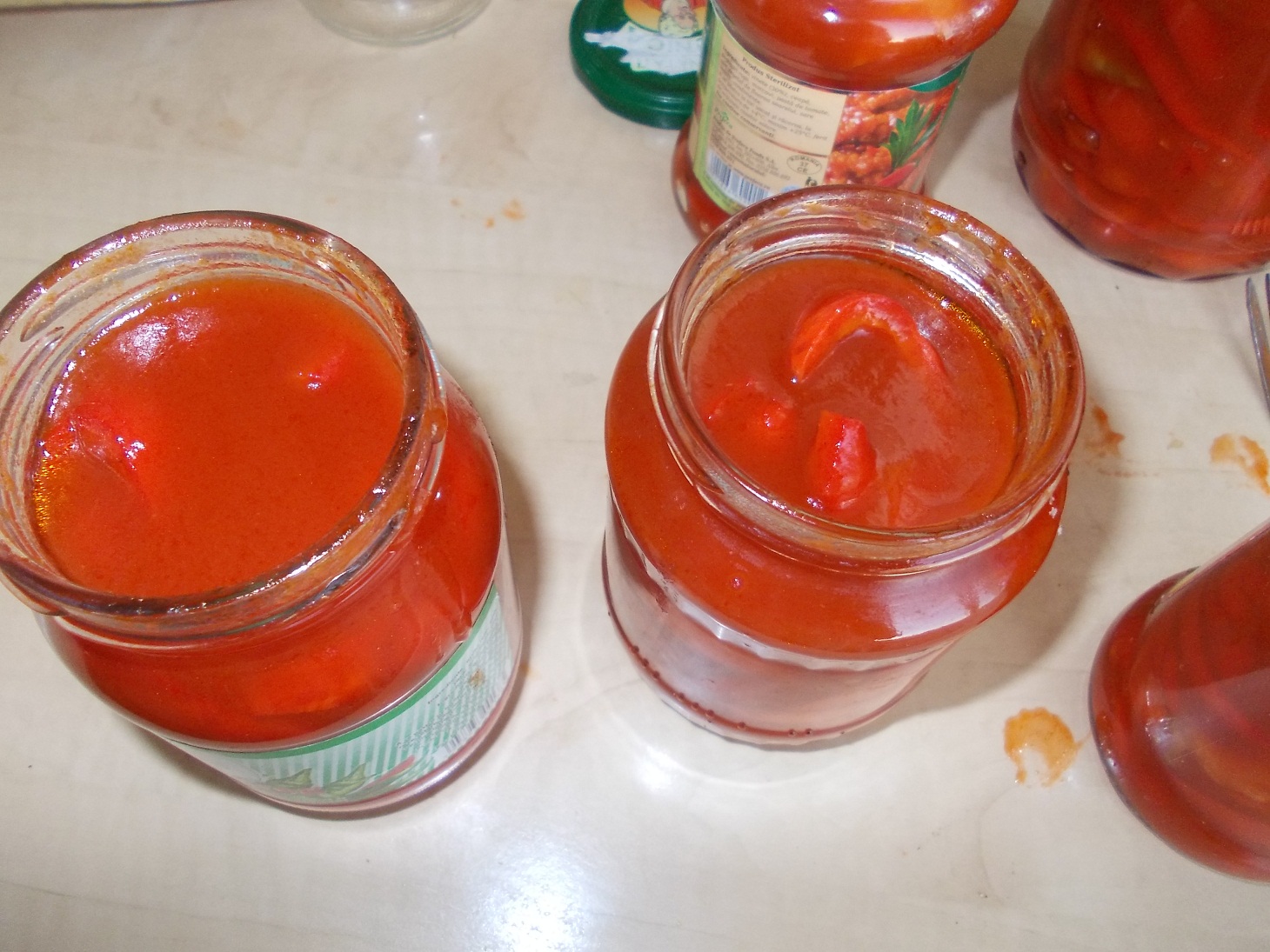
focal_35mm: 28
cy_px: 476
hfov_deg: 63.4
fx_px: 1027
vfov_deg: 49.7
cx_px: 635
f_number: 2.7
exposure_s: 1/25
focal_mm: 4
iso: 200
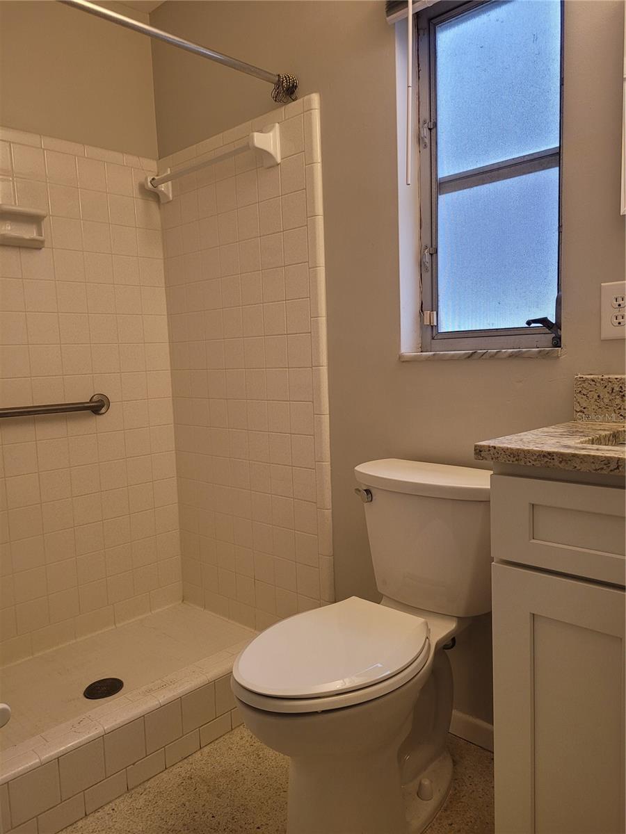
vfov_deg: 67.3
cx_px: 313
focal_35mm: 26
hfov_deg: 53.1
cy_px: 417
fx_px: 627
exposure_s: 1/120
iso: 125
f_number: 1.8
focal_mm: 5.4
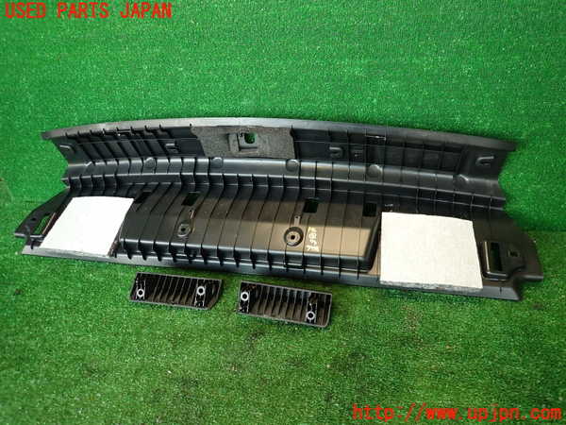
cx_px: 283
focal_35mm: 25
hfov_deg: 69.4
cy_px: 212
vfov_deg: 54.9
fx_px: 409
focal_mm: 4.5
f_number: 2
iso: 200
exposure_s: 1/50
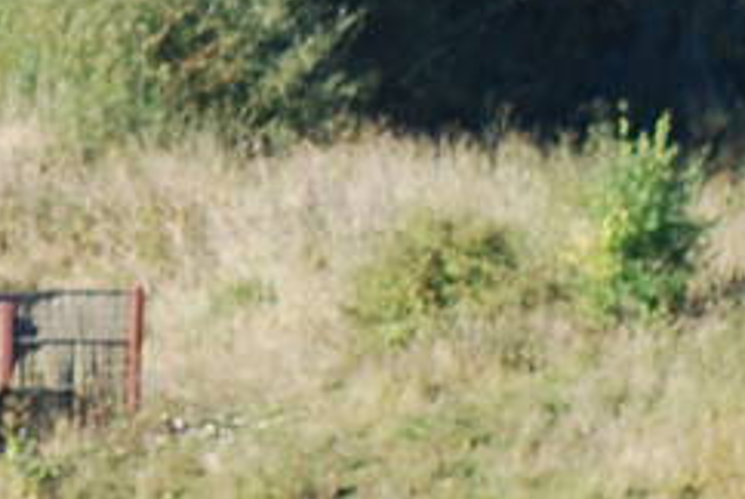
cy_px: 427
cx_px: -997
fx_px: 14379
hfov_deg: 2.9
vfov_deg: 2.0
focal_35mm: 694
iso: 400
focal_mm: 70
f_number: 4.5
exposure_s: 1/1000
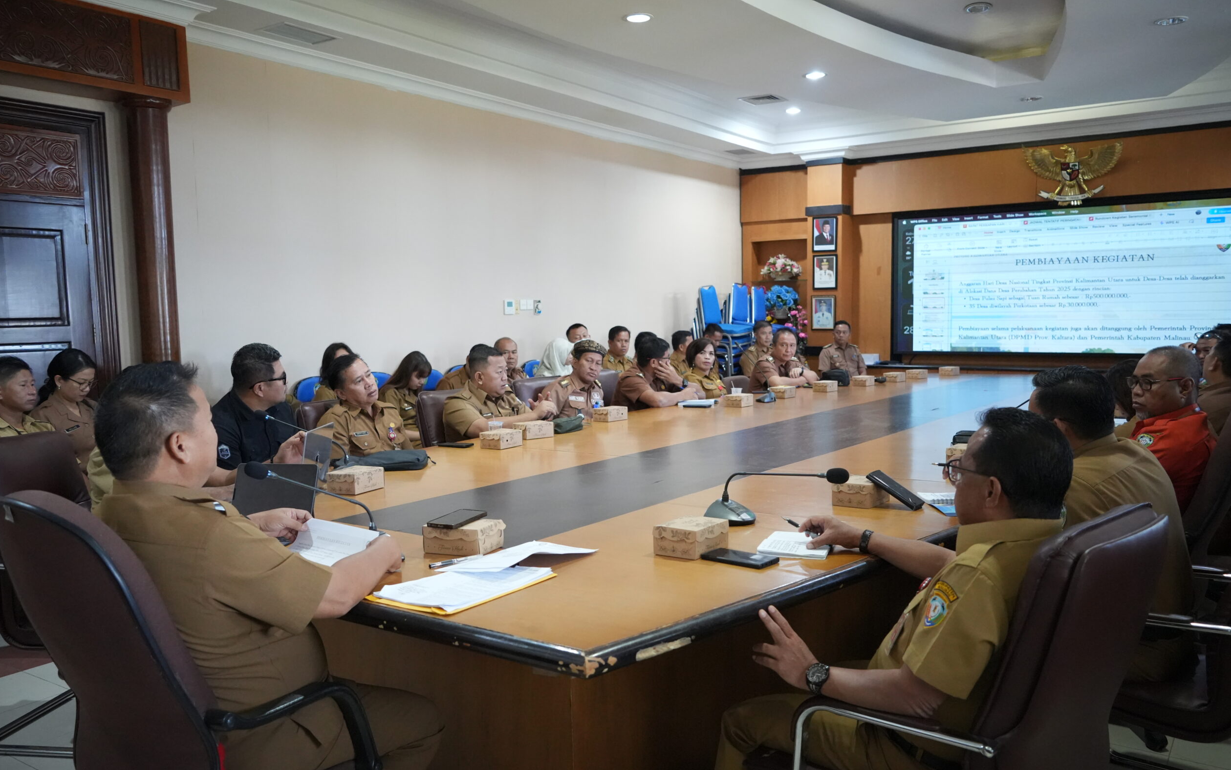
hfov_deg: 64.6
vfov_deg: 43.1
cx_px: 614
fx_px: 973
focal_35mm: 29
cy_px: 417
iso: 8000
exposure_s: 1/200
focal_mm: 28
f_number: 4
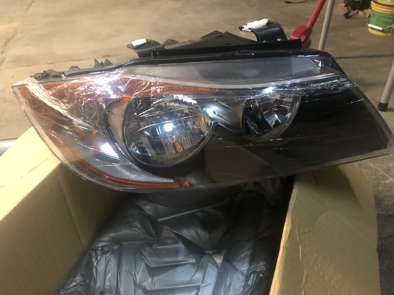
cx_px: 197
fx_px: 330
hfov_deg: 61.7
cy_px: 144
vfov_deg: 48.2
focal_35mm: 29
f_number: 1.8
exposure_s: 1/4
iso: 100
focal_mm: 4
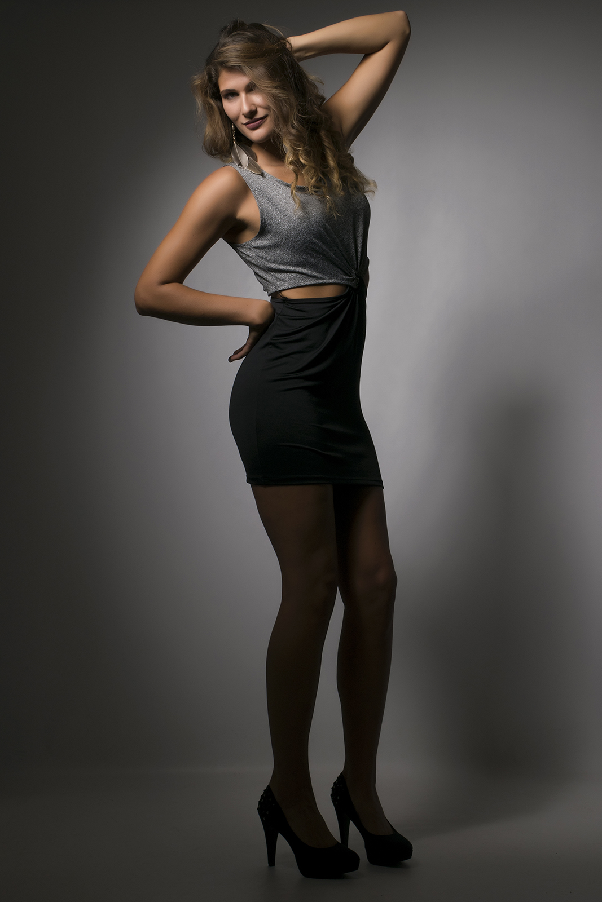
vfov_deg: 36.9
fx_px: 1354
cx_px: 301
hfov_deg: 25.1
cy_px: 451
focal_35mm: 54
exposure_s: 1/100
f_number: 16
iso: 100
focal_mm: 36
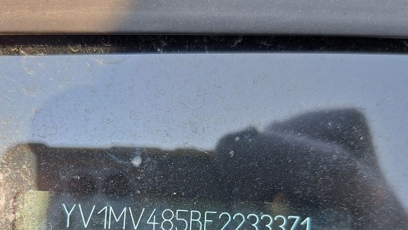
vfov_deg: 29.5
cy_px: 194
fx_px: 422
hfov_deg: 51.4
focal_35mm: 39
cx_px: 175
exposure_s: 1/292
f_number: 1.8
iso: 50
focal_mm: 5.23
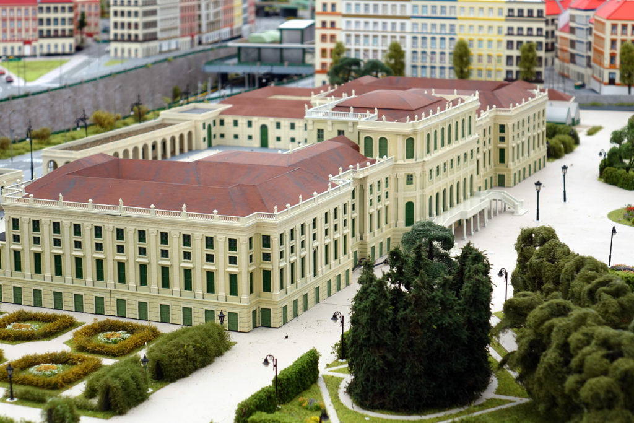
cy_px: 212
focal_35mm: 83
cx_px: 317
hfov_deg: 24.5
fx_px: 1462
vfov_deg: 16.5
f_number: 3.5
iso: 125
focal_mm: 30.3
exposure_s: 1/200
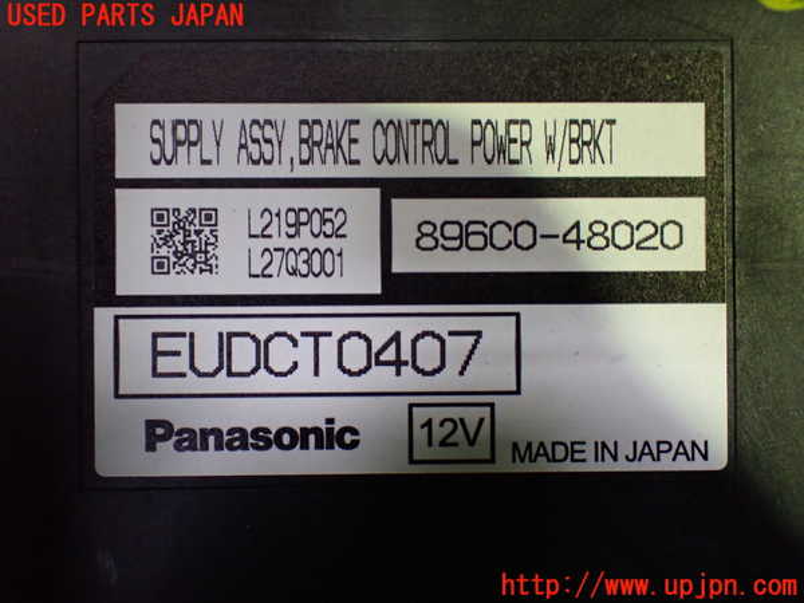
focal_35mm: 38
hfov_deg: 49.0
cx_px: 402
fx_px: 883
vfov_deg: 37.7
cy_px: 302
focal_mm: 6.83
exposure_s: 1/60
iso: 800
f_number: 2.7
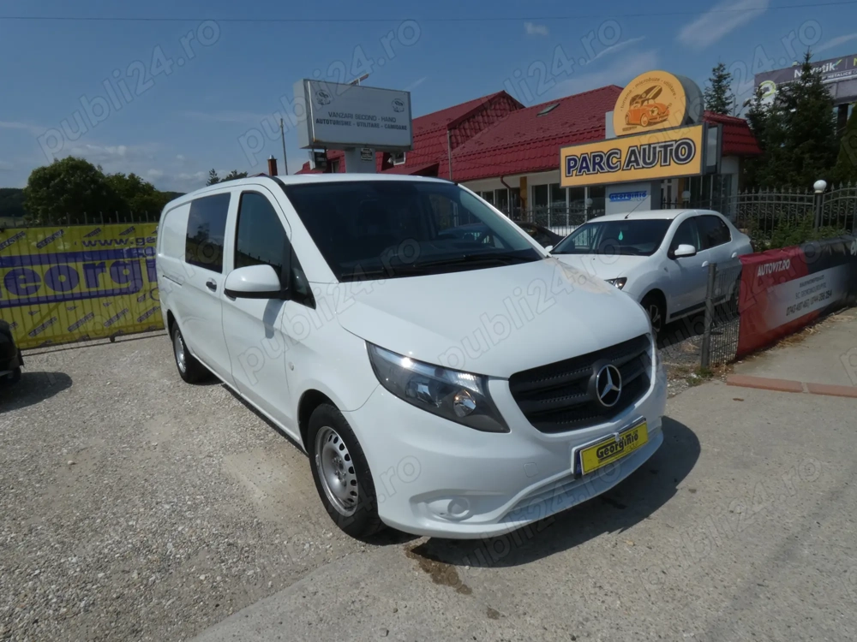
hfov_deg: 81.7
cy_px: 321
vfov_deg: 66.0
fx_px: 495
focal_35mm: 20
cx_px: 428
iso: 80
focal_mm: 3.6
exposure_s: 1/640
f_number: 8
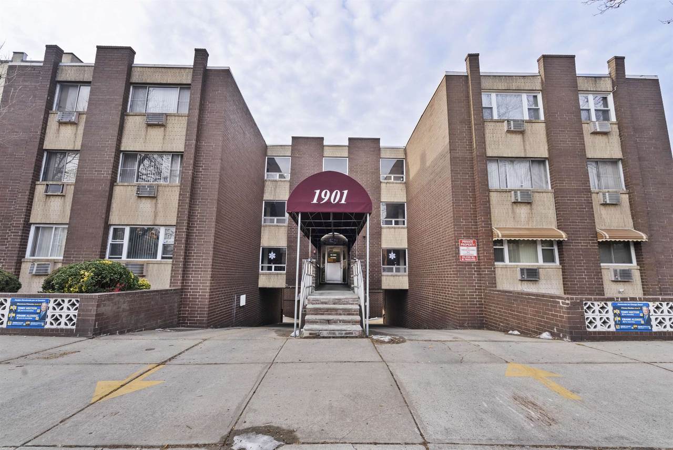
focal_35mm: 16
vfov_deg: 73.8
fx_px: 299
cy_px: 225
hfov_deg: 96.7
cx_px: 336
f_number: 8
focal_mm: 16
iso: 100
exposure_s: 1/160
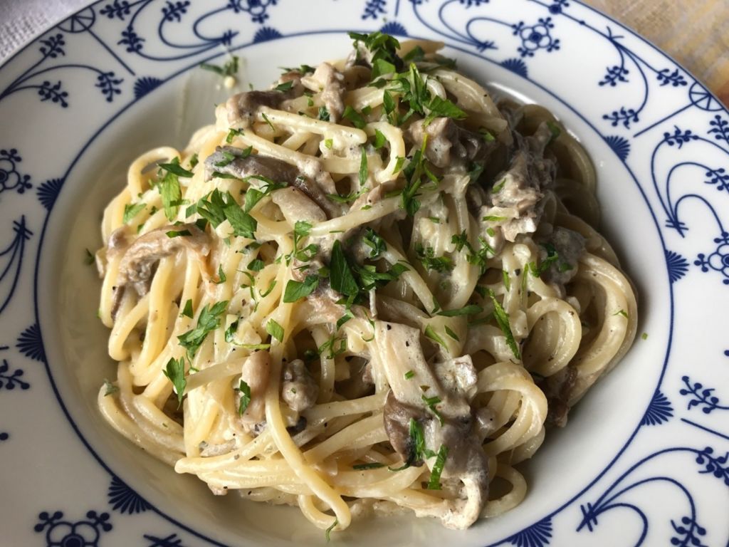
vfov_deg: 49.7
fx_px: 590
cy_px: 274
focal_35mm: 28
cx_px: 364
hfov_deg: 63.4
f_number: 1.8
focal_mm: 3.99
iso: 20
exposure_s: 1/182
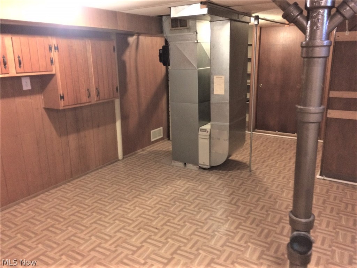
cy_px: 134
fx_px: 299
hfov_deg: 61.7
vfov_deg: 48.2
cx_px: 178
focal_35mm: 29
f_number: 2.2
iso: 320
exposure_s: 1/15
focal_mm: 4.15
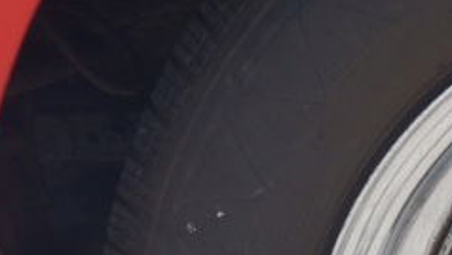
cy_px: 371
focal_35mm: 155
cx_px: 691
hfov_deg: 13.1
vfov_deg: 7.7
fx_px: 1861
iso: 200
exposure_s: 1/160
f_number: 6.3
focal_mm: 23
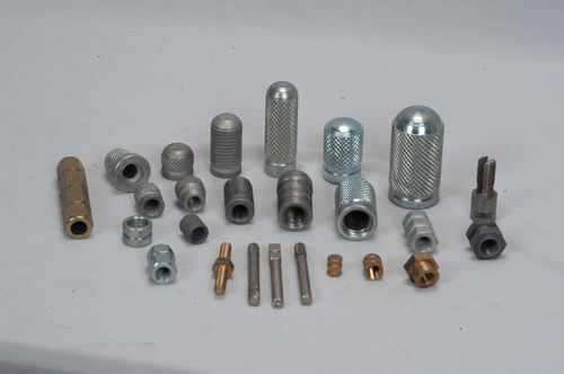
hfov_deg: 13.4
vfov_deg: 8.9
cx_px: 282
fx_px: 2394
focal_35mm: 153
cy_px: 187
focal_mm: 102
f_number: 16
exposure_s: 1/125
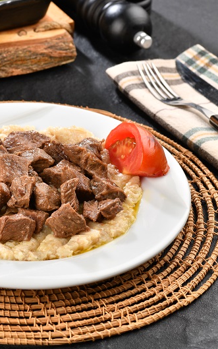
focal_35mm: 154
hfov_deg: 8.5
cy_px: 174
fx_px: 1463
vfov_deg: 13.6
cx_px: 13
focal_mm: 100
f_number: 11
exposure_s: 1/250
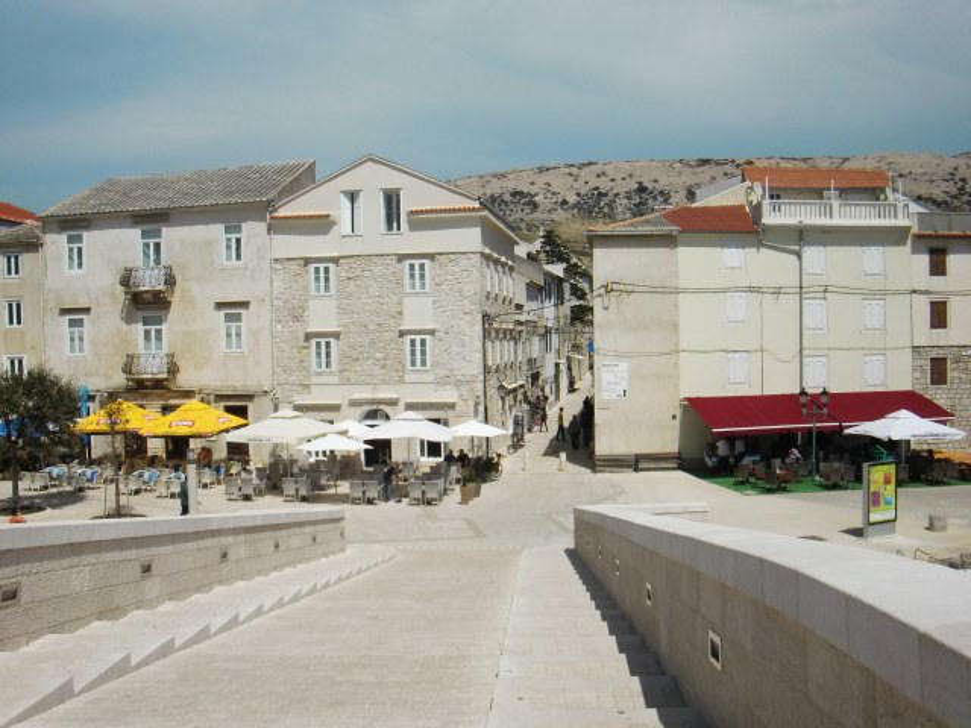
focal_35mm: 38
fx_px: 1066
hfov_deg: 49.0
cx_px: 486
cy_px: 364
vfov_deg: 37.7
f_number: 8.9
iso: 100
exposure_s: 1/640
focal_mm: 6.66
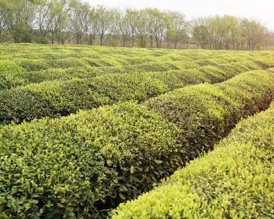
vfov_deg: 25.0
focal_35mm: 61
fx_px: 495
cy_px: 123
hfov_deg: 30.4
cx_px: 211
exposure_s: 1/125
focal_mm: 42
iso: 500
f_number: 7.1
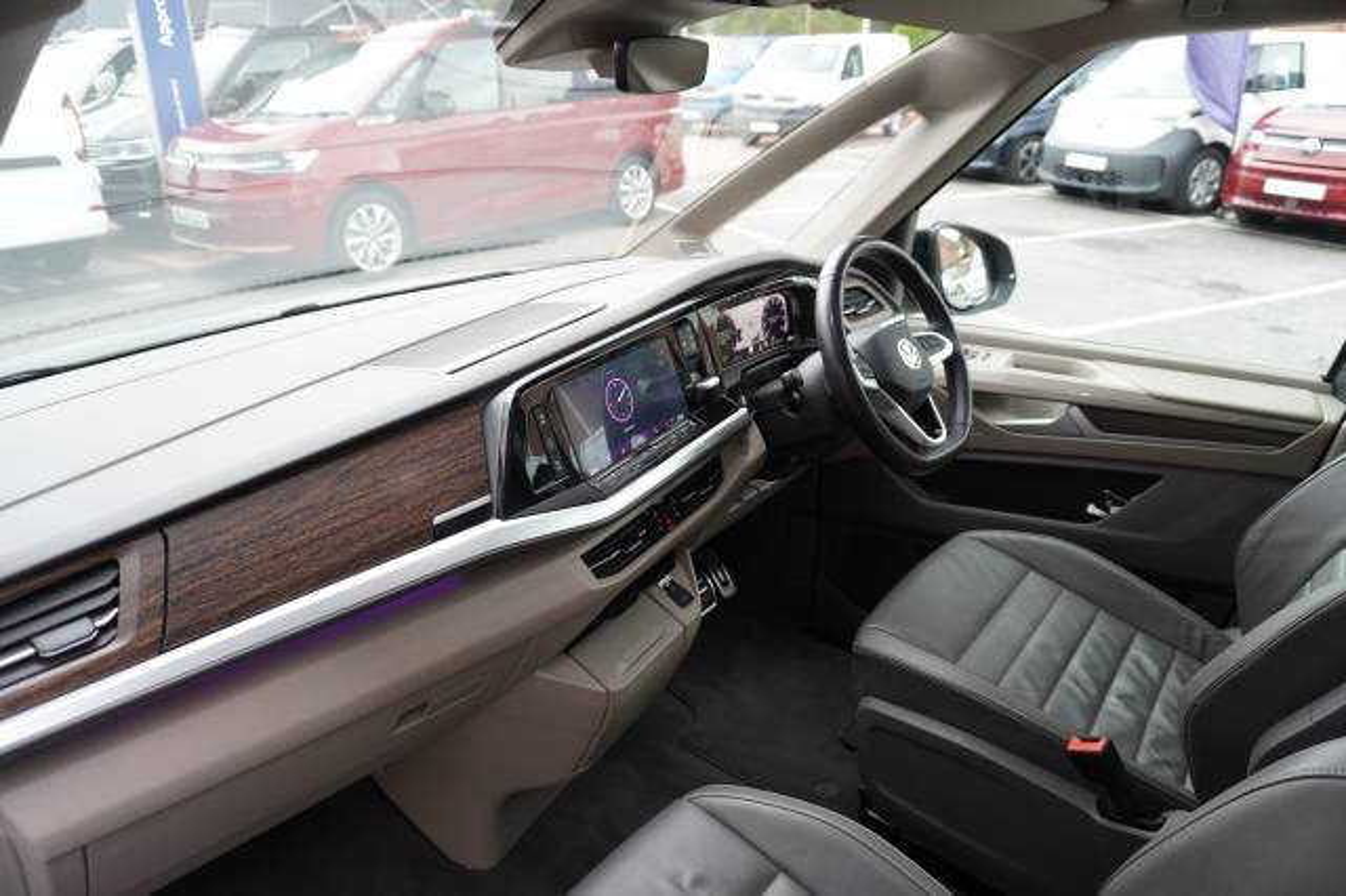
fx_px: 897
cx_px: 673
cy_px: 448
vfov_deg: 53.1
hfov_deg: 73.8
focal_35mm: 24
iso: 400
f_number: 4
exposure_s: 1/60
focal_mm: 16
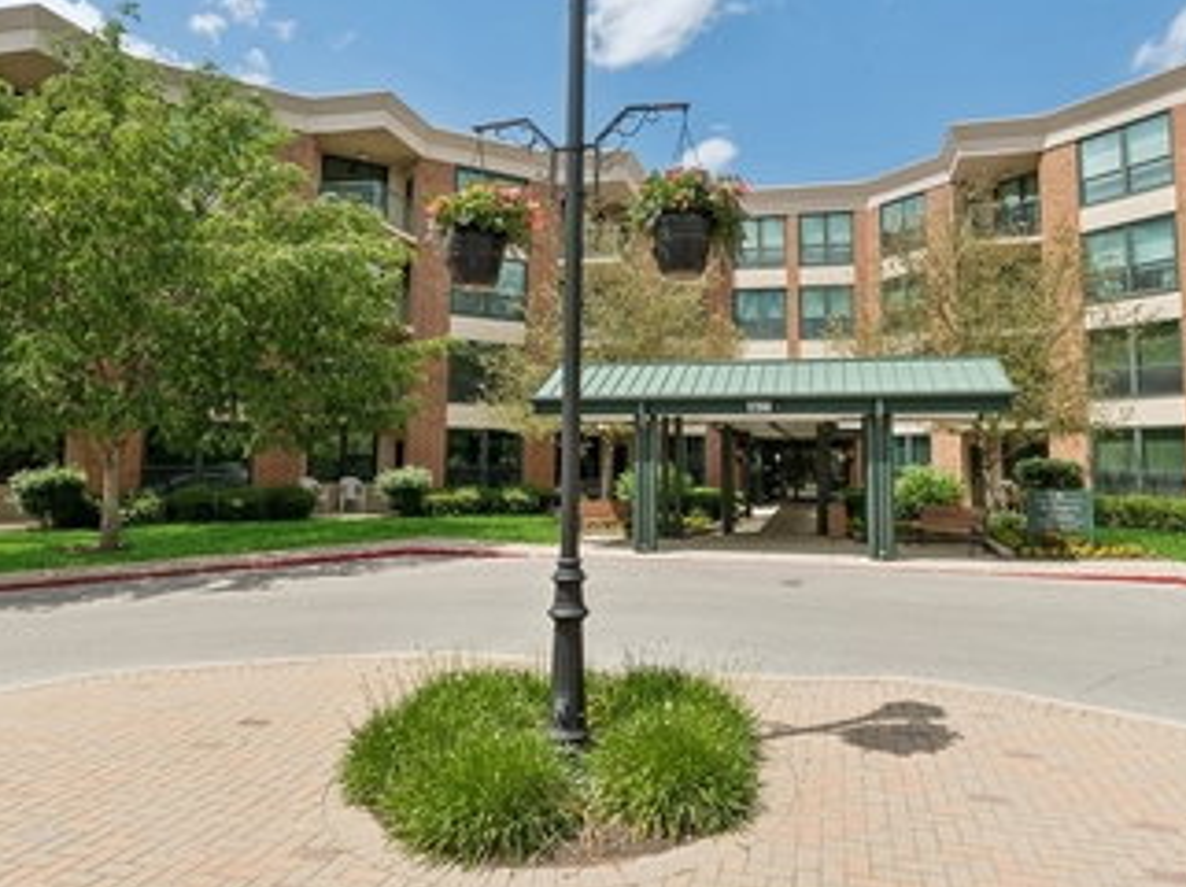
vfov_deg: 58.5
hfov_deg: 73.9
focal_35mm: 23
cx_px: 641
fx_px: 787
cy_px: 370
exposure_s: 1/400
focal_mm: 16
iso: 200
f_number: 9
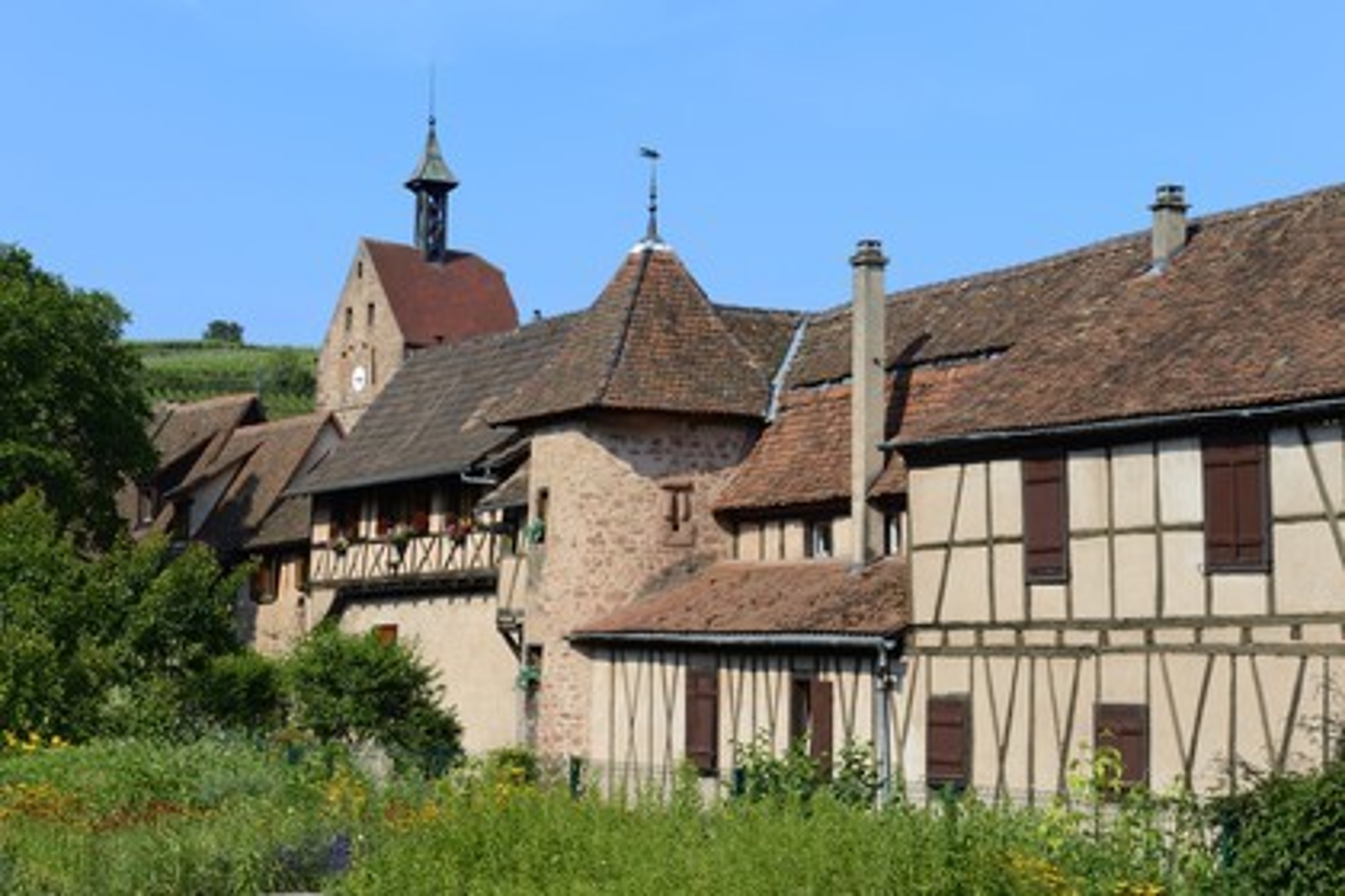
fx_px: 2615
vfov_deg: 19.5
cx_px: 672
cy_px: 448
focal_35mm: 70
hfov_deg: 28.8
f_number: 10
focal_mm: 70
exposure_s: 1/320
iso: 200
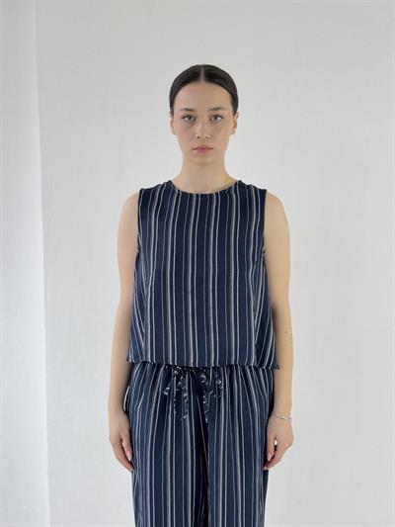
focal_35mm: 48
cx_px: 198
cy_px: 264
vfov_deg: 39.6
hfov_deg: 30.3
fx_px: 730
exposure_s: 1/121
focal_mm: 6.76
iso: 50
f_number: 1.78
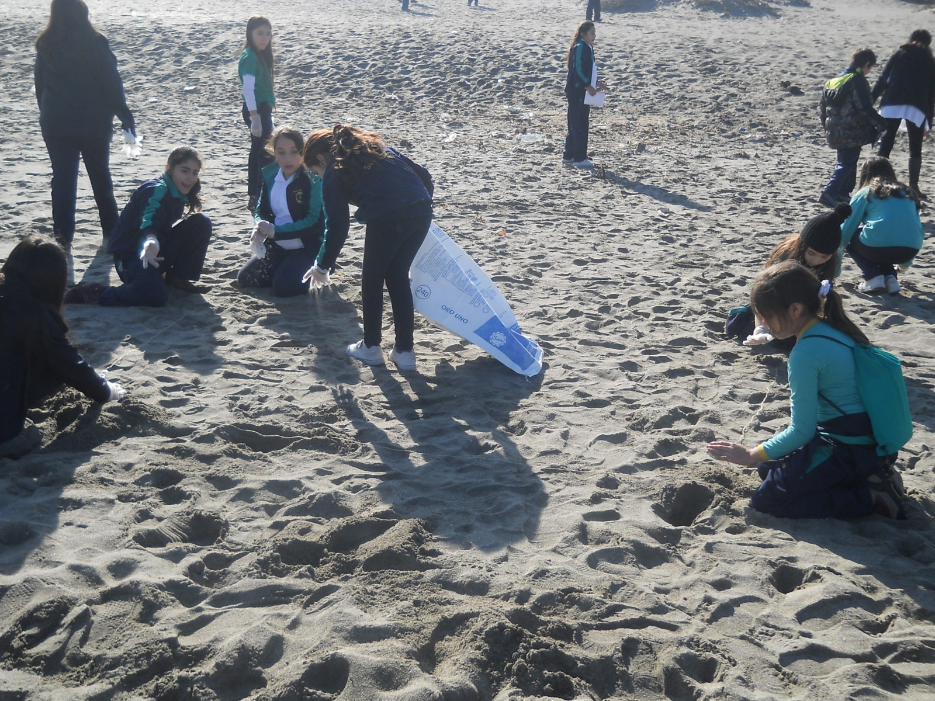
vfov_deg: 35.1
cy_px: 350
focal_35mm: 41
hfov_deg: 45.8
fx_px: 1107
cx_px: 468
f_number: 5.5
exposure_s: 1/250
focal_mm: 6.72
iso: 80
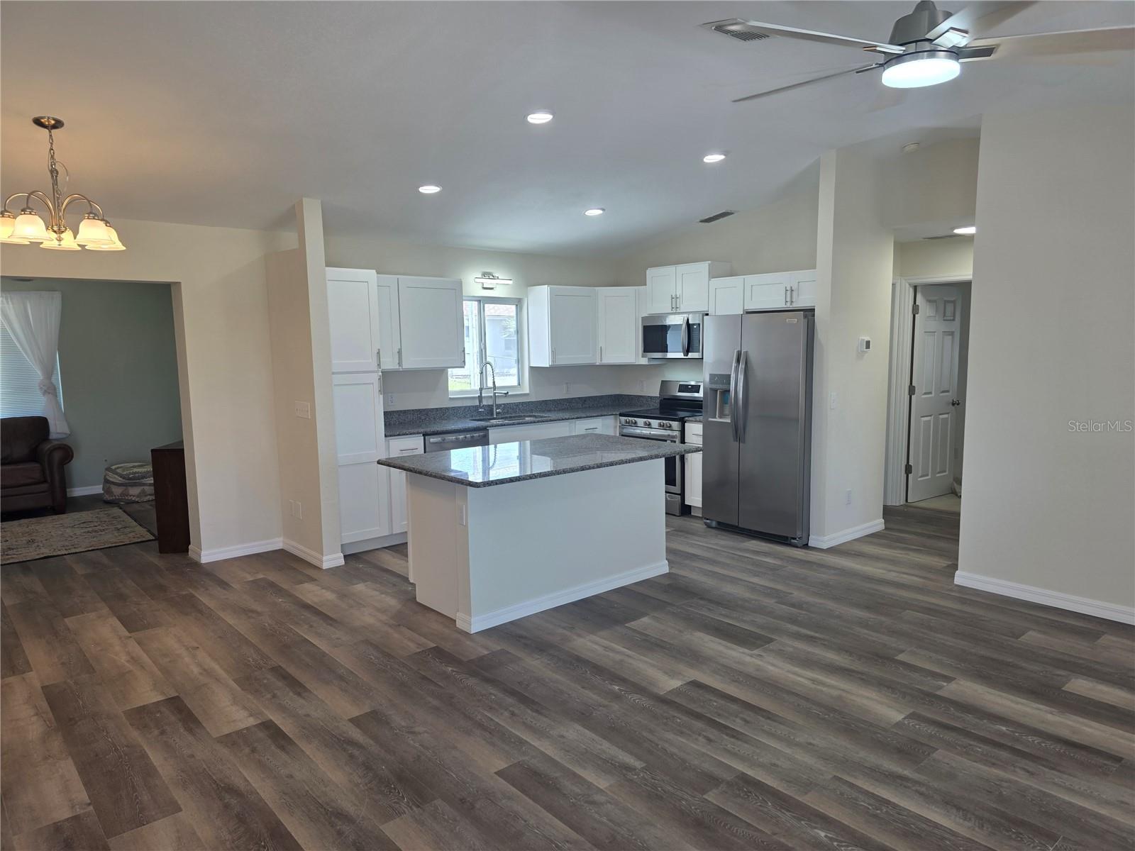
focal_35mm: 23
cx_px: 568
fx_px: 754
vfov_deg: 58.9
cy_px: 426
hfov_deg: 73.9
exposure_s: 1/120
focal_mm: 6.3
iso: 50
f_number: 1.7
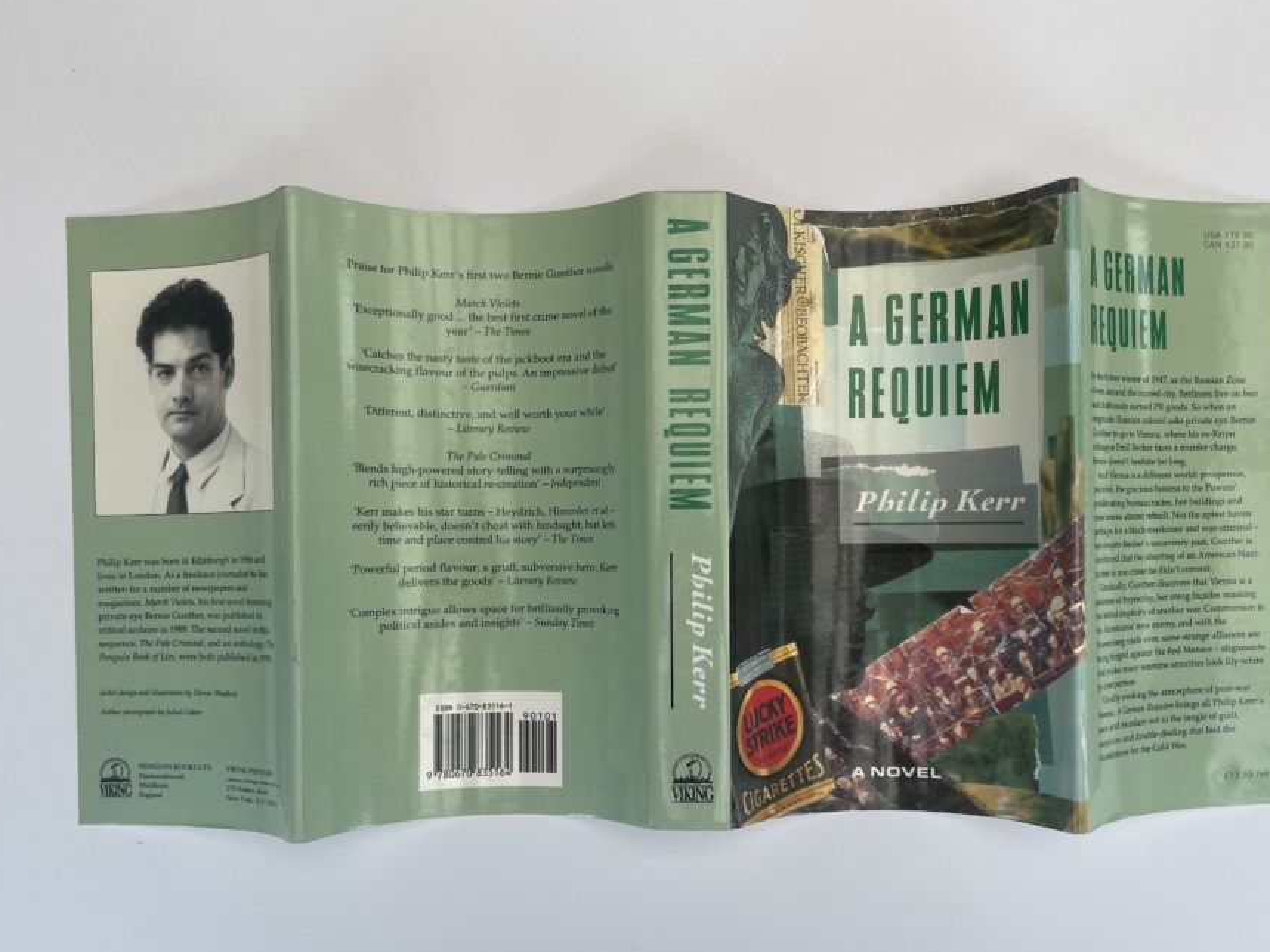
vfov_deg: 45.3
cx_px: 667
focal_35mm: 31
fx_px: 1137
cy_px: 537
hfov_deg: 58.3
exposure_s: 1/427
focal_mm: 4.2
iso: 32
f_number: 1.6
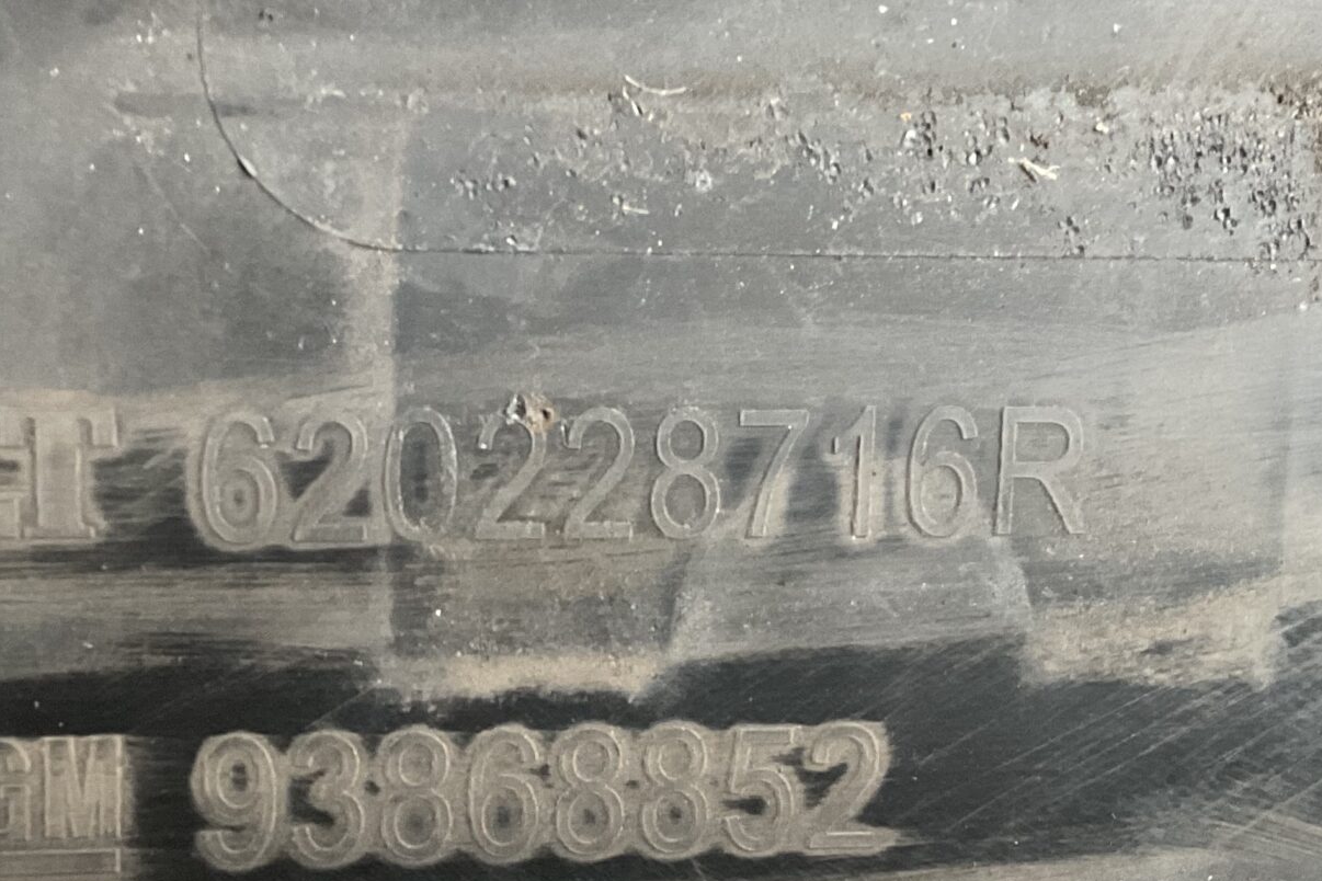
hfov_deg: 31.2
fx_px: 2350
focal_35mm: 64
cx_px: 472
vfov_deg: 21.2
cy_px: 579
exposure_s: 1/33
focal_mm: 3
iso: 250
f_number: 1.8
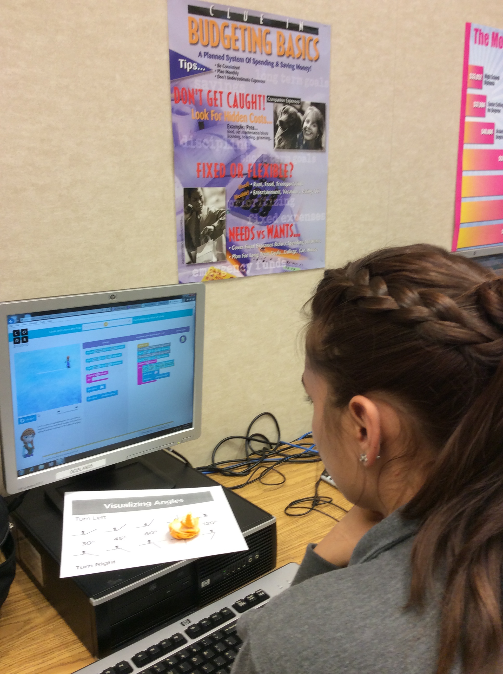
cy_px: 337
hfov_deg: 42.8
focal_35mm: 33
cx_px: 252
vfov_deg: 55.4
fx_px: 641
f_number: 2.4
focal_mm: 3.3
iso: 50
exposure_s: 1/24
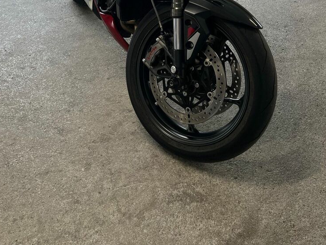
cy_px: 0
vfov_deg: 30.0
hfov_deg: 42.0
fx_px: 424
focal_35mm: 45
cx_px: 149
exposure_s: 1/100
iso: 40
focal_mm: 5.7
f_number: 1.5
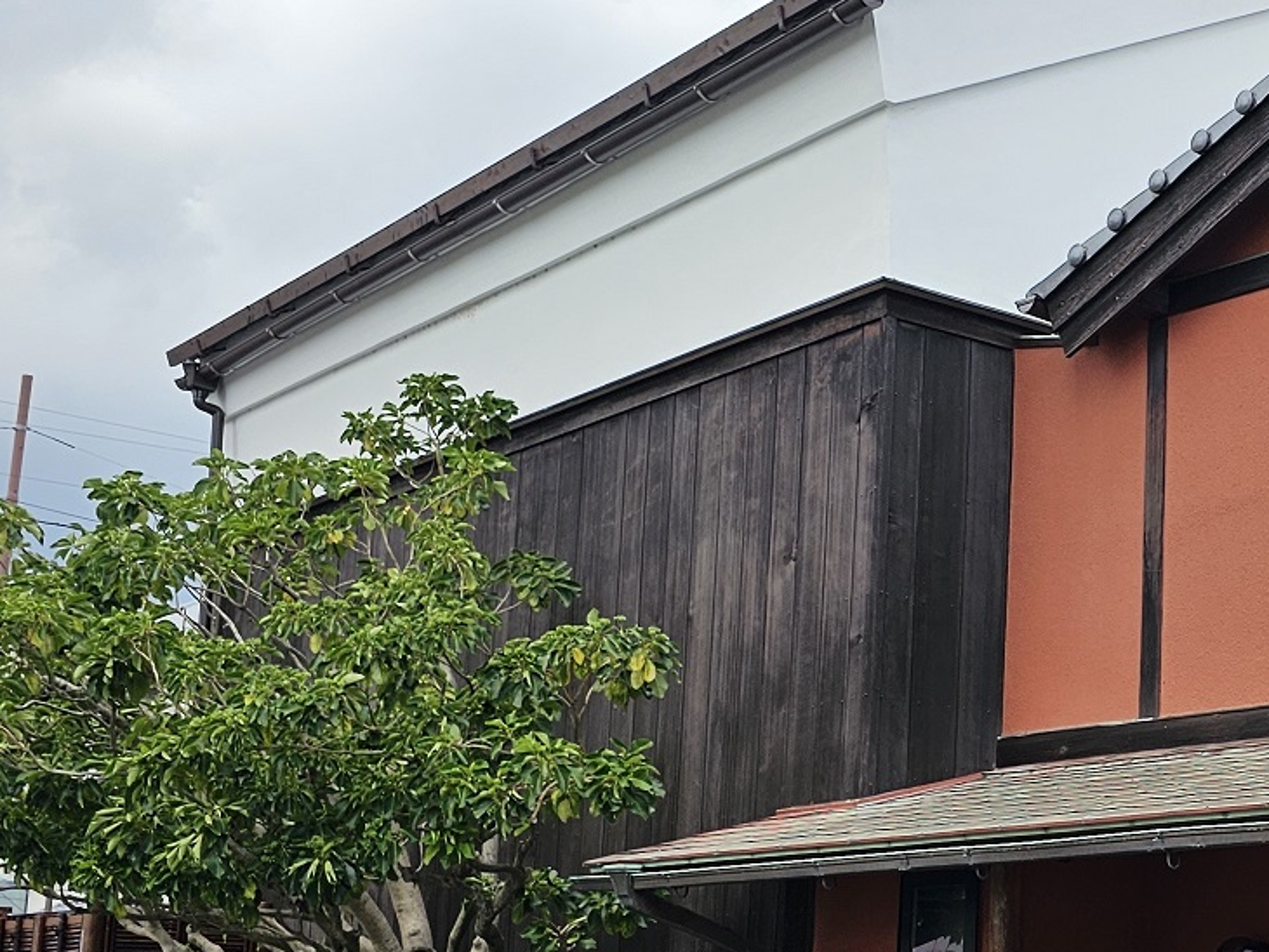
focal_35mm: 63
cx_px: 1493
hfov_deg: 27.3
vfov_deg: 23.0
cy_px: 735
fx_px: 2310
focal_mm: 6.3
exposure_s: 1/479
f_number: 1.7
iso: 10
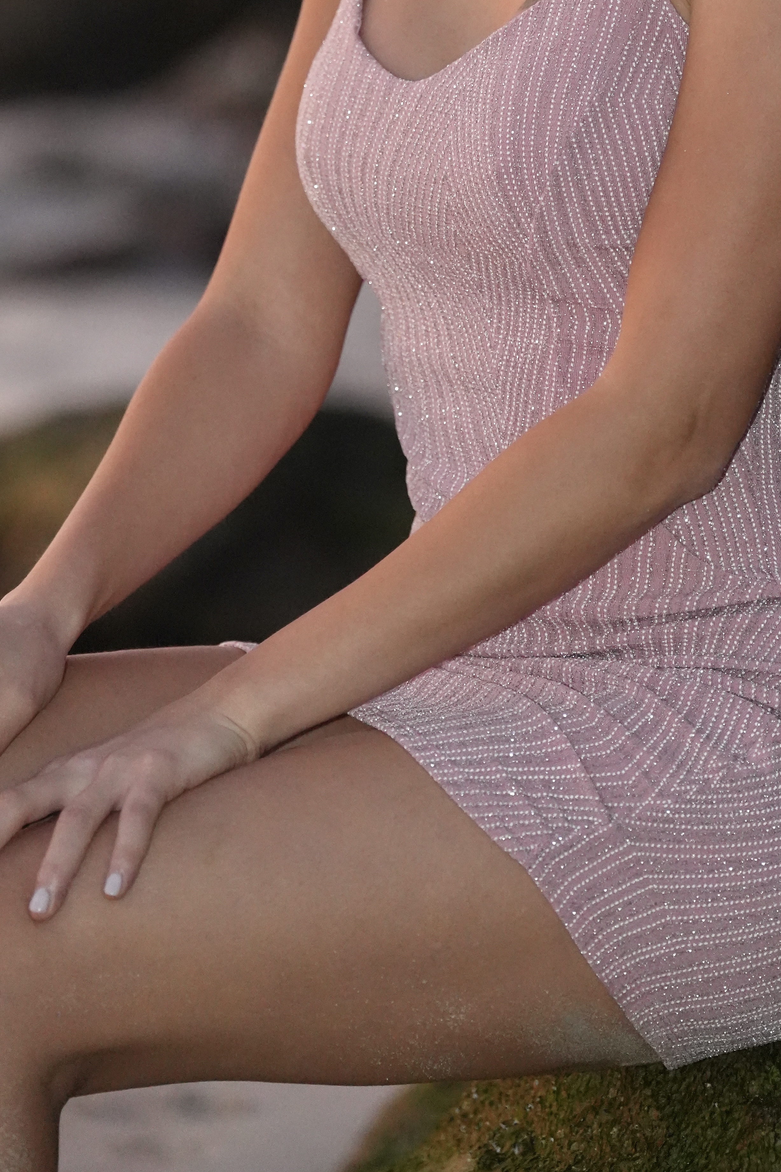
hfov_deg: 5.0
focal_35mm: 272
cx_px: 605
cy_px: 104
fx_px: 8851
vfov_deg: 7.6
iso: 6400
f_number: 3.2
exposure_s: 1/160
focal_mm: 143
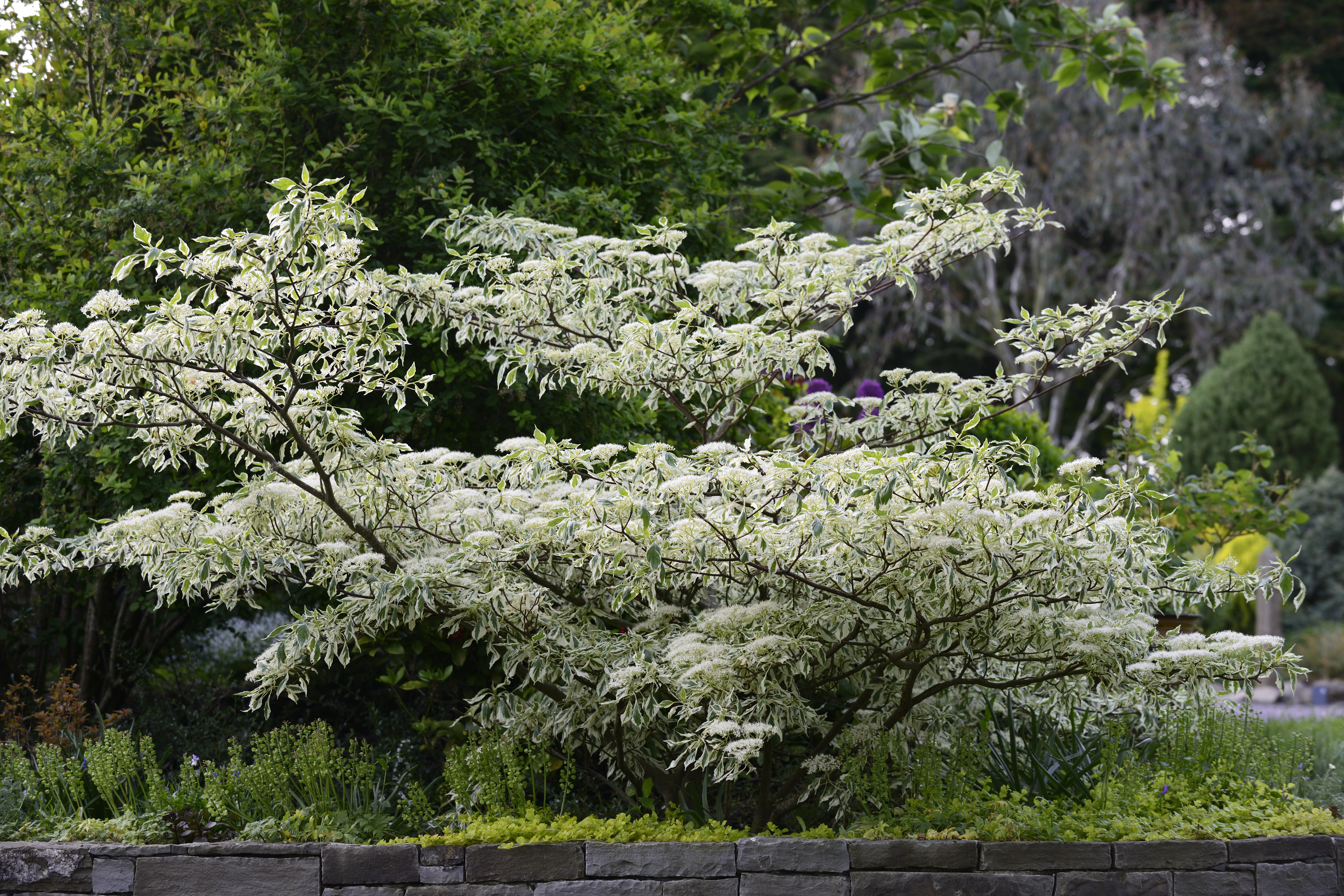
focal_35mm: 82
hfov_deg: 24.8
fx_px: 3062
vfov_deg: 16.7
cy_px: 448
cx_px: 672
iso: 400
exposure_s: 1/320
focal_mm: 82
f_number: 4
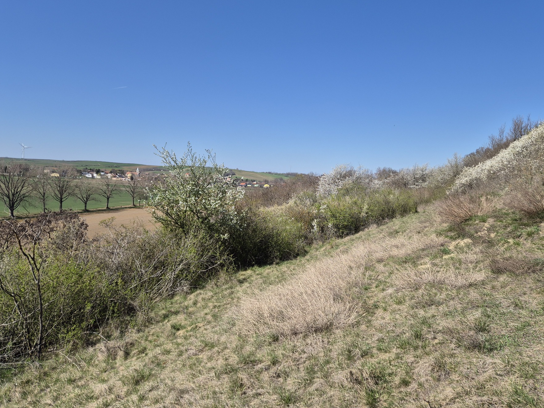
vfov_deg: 53.0
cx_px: 303
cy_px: 189
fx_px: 409
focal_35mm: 26
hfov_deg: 67.1
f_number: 1.8
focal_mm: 5.4
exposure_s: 1/2208
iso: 25
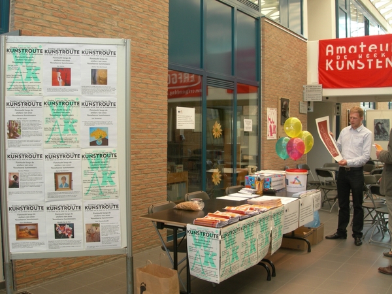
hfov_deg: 49.0
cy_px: 147
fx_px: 430
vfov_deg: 37.7
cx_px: 196
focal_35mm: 38
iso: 50
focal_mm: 7.8
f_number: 4.8
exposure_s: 1/39
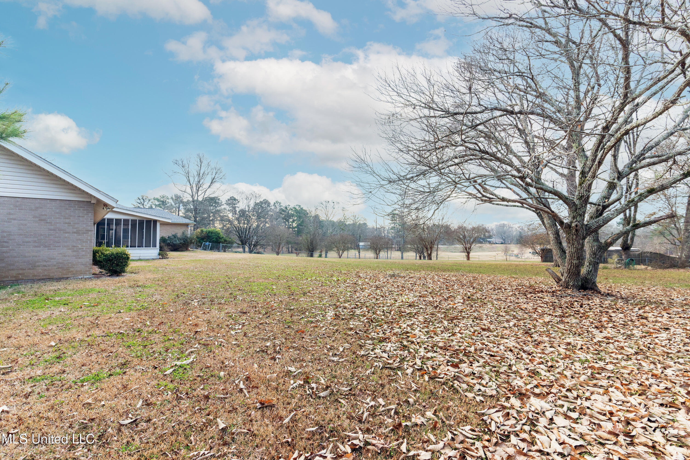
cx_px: 345
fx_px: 326
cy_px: 230
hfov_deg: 93.3
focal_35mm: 17
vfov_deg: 70.4
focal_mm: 17
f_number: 6.3
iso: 500
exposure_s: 1/200
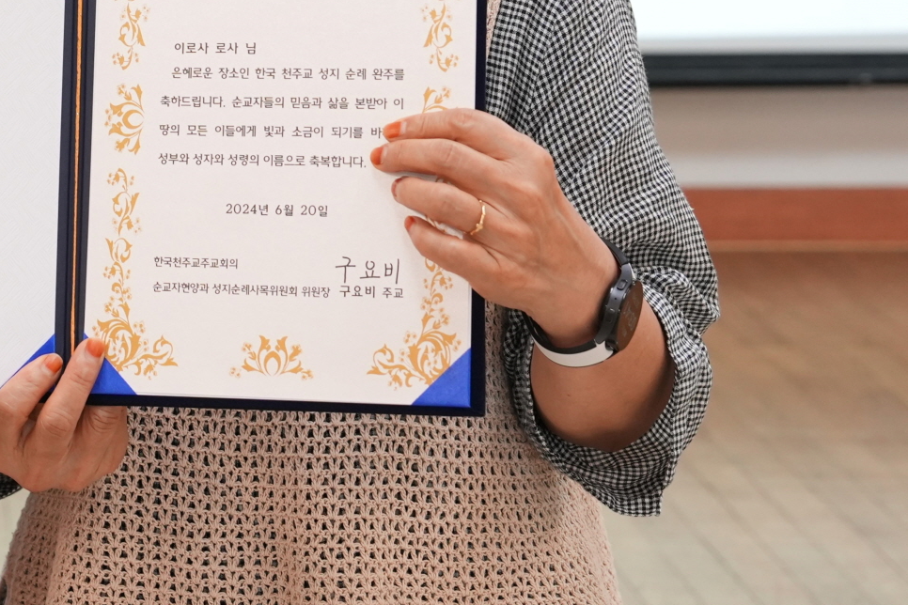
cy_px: -125
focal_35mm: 149
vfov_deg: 9.1
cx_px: -165
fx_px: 3758
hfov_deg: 13.4
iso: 1250
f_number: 4.5
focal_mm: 48
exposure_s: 1/125
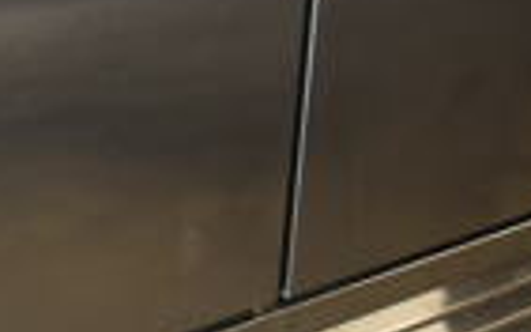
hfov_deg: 16.4
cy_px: -313
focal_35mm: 119
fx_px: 1721
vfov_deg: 10.2
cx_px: -200
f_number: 3.5
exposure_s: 1/30
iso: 400
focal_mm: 18
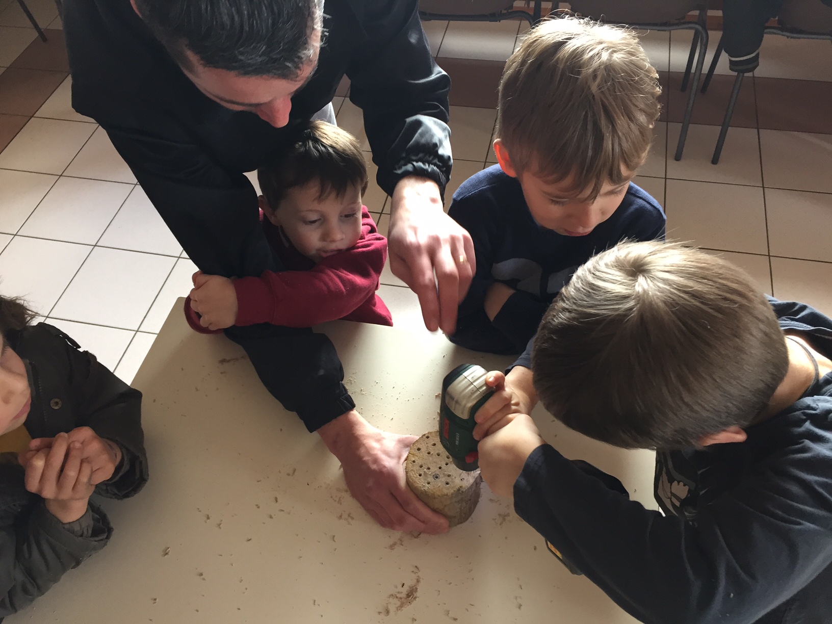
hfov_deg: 61.7
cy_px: 312
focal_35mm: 29
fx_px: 697
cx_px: 416
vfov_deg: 48.2
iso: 100
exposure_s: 1/33
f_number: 2.2
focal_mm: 4.15
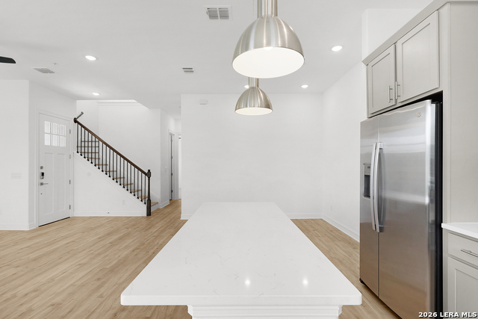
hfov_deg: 93.3
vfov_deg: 70.5
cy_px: 160
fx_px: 226
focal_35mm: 17
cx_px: 239
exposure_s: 1/20
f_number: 9
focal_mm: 17
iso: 100
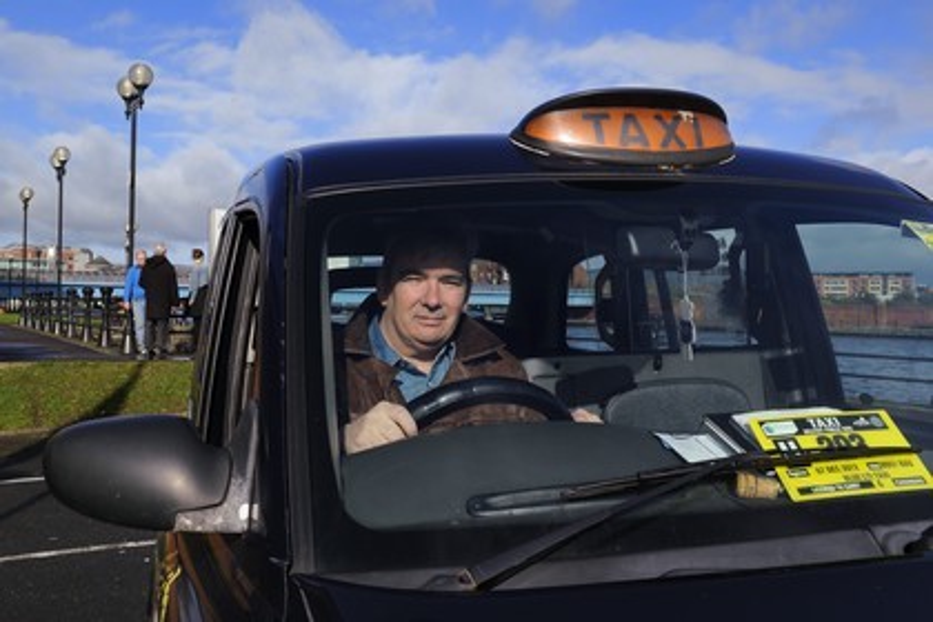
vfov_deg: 41.1
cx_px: 466
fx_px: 829
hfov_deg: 58.7
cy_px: 311
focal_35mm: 32
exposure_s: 1/250
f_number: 13
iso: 400
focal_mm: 32
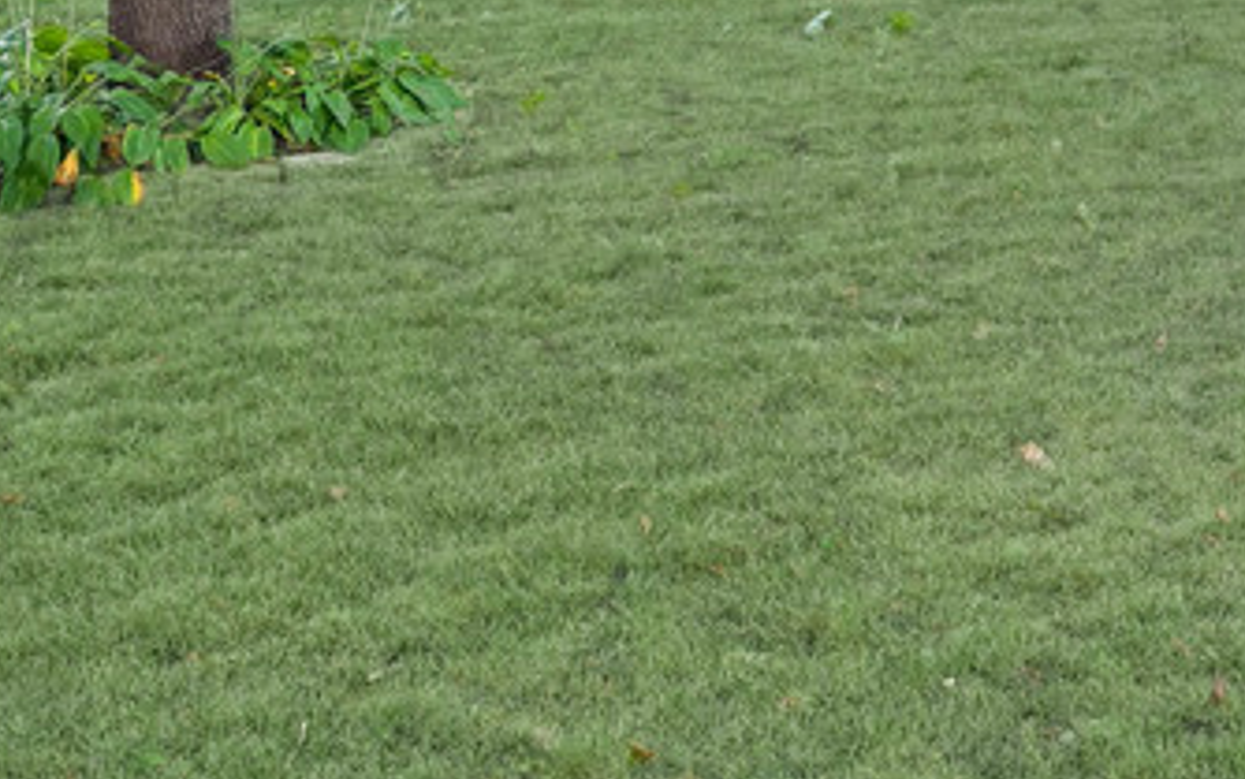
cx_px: 1428
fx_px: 3021
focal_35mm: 89
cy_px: -690
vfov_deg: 13.1
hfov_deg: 21.8
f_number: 1.6
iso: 50
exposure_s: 1/170
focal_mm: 5.96
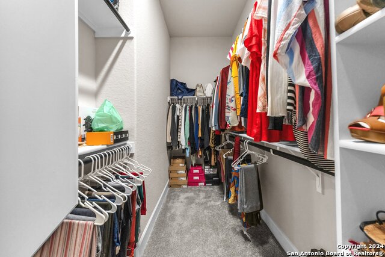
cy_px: 128
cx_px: 192
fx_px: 150
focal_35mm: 14
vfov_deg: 81.2
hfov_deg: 104.2
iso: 1000
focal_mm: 14
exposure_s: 1/60
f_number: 6.3
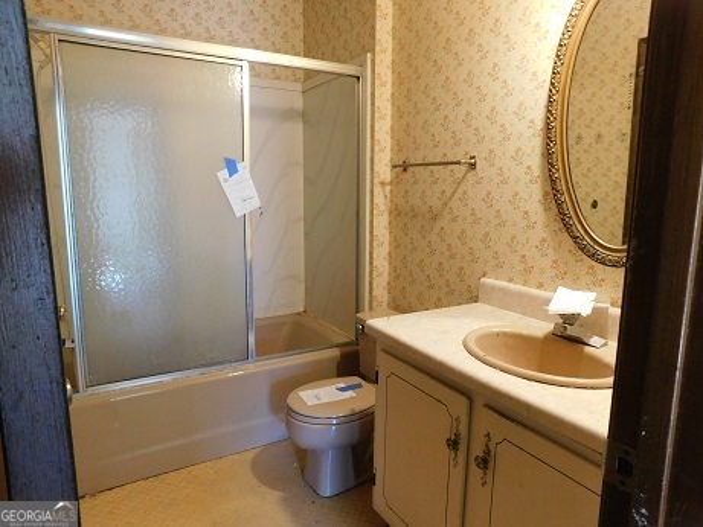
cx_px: 352
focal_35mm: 23
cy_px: 264
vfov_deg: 58.9
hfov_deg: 73.9
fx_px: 467
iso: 400
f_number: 3
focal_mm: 4
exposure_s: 1/25
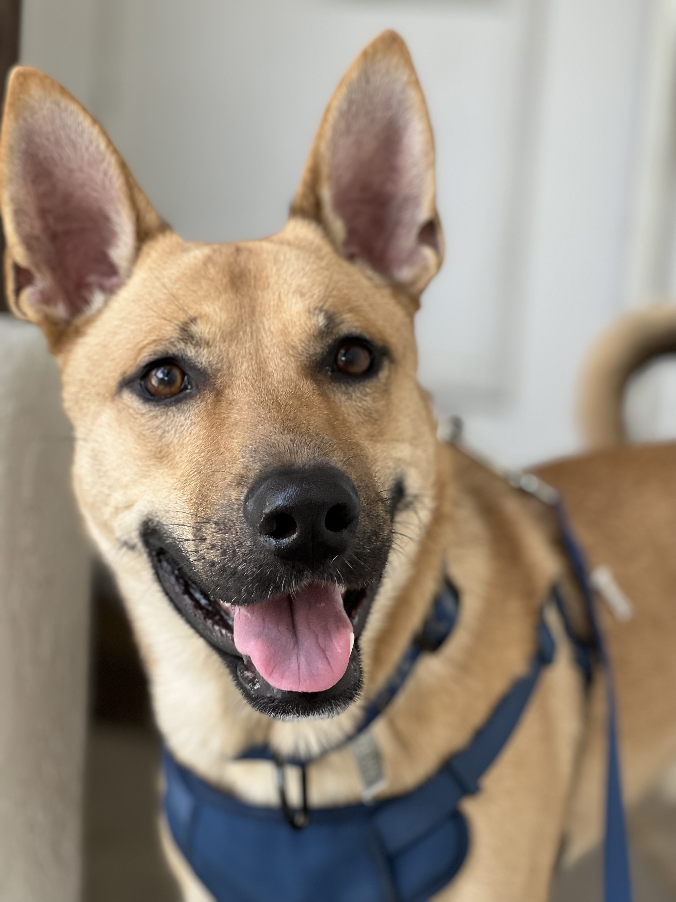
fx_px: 2005
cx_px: 338
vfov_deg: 25.3
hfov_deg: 19.1
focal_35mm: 77
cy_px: 451
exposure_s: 1/121
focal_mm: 9
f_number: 2.8
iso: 100
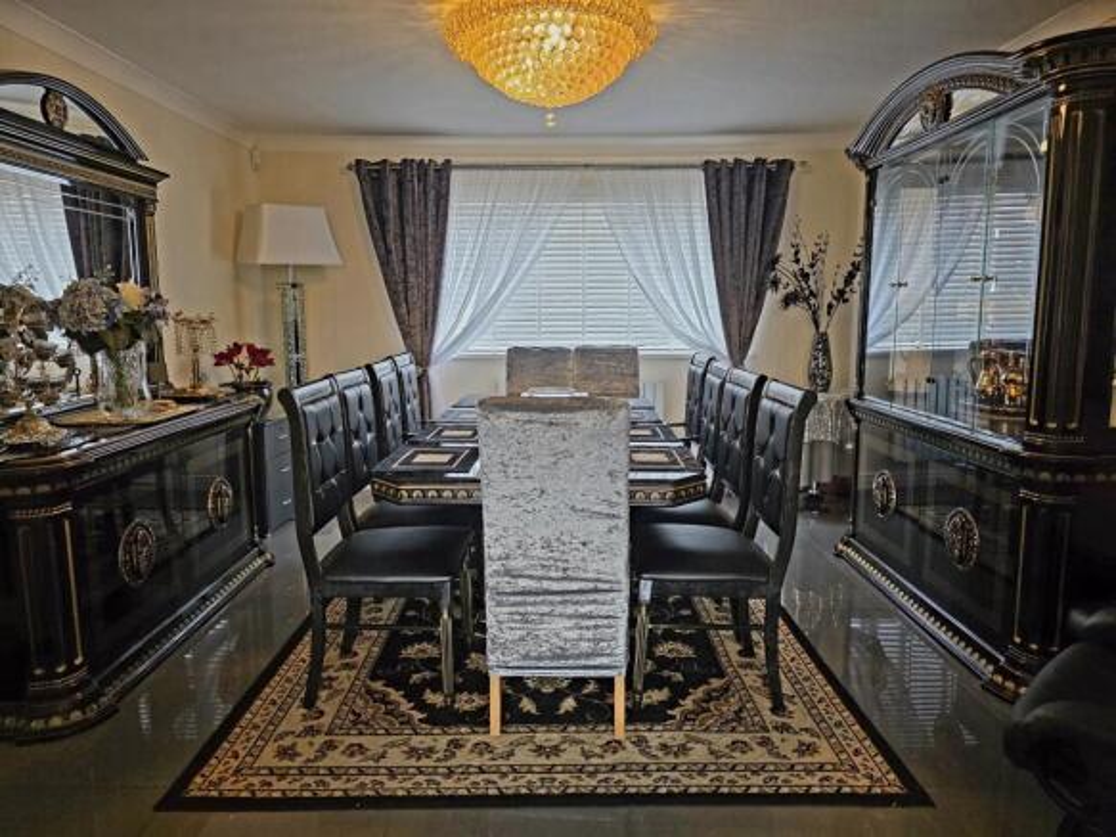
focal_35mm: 23
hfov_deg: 73.9
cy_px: 418
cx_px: 558
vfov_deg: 58.9
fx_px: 741
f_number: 1.7
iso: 640
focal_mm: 6.3
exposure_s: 1/101
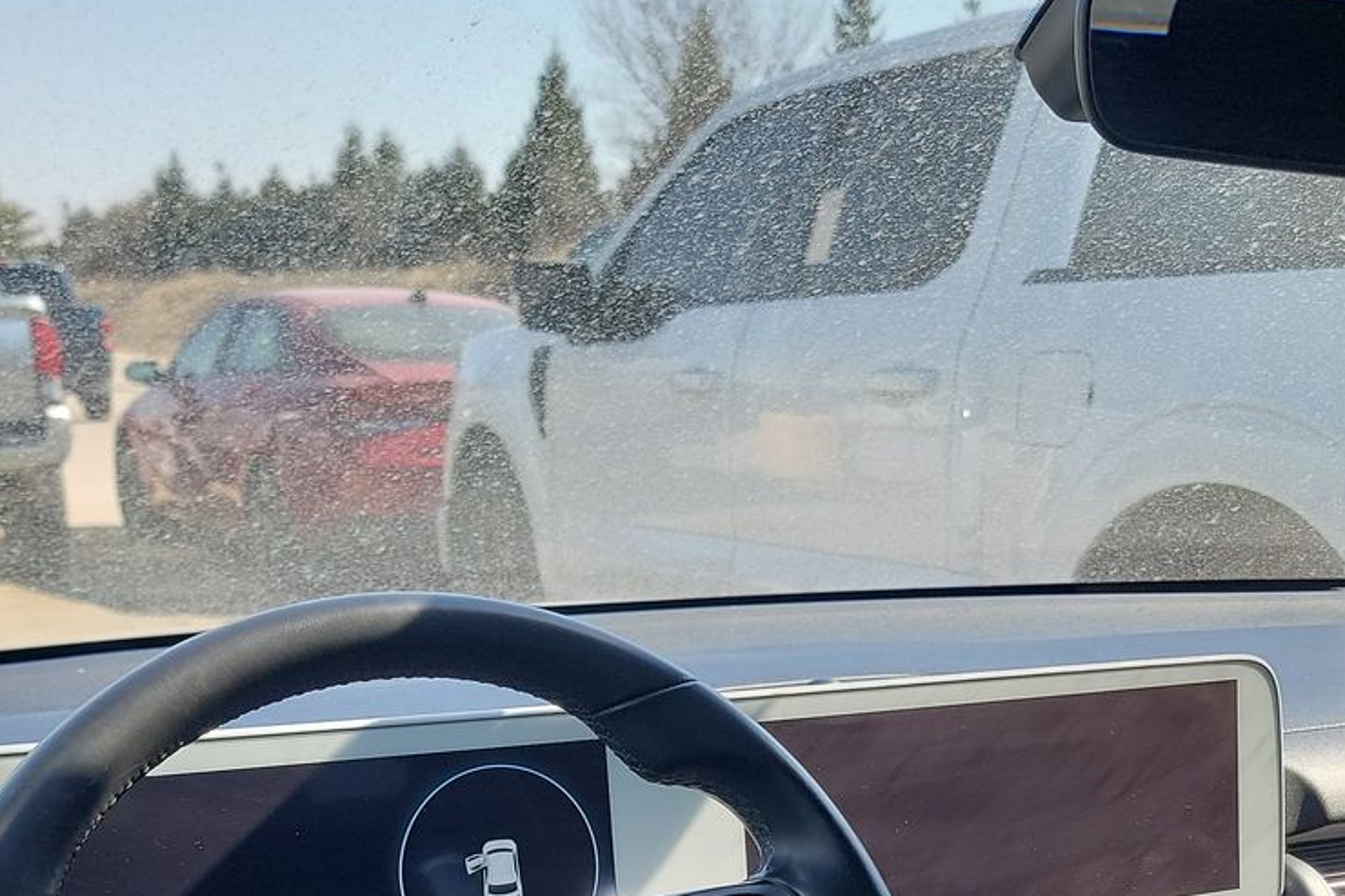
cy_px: 981
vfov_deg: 23.5
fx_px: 2017
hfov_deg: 36.9
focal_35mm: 54
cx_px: 716
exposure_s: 1/163
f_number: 1.8
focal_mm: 6.7
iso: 50
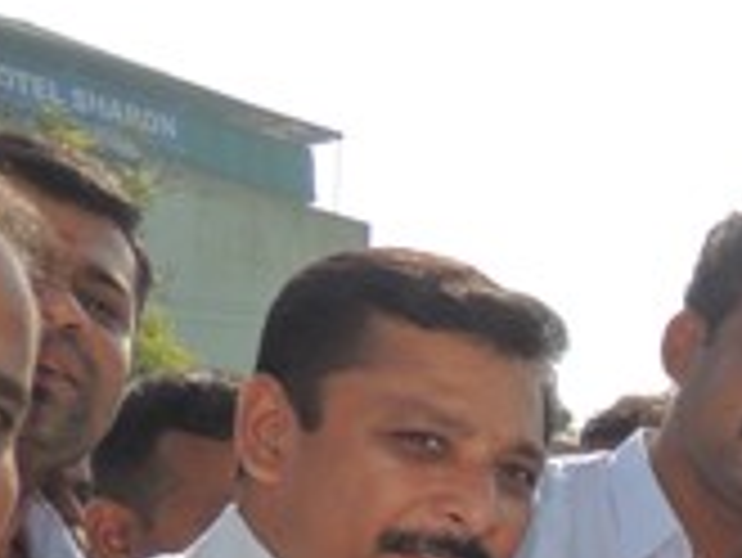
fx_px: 1995
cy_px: 868
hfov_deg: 17.5
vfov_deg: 14.7
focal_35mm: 93
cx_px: 1300
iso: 100
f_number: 3.3
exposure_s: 1/1000
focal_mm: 4.3
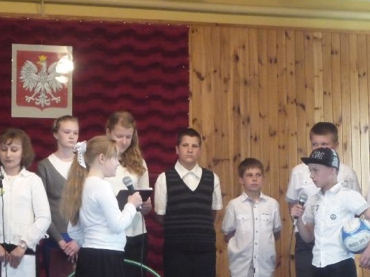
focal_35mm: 118
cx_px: 166
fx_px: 1262
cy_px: 204
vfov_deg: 12.5
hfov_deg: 16.7
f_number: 5.6
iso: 800
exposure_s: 1/15
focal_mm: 13.6
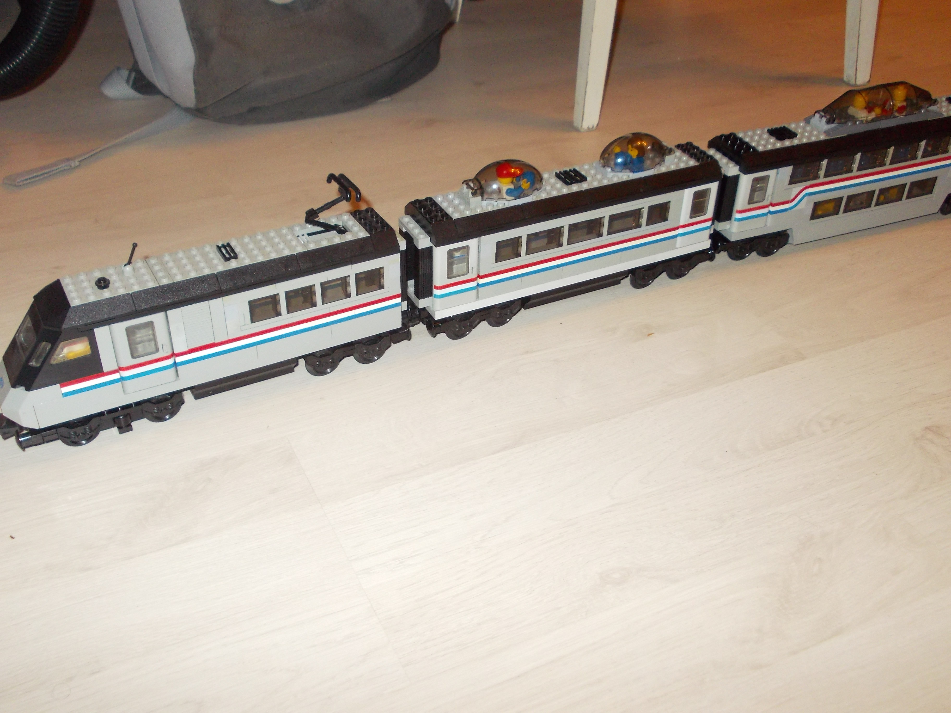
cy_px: 356
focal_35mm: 38
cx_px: 476
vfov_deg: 37.7
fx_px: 1044
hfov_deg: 49.0
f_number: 3.1
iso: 200
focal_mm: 5.3
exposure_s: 1/30
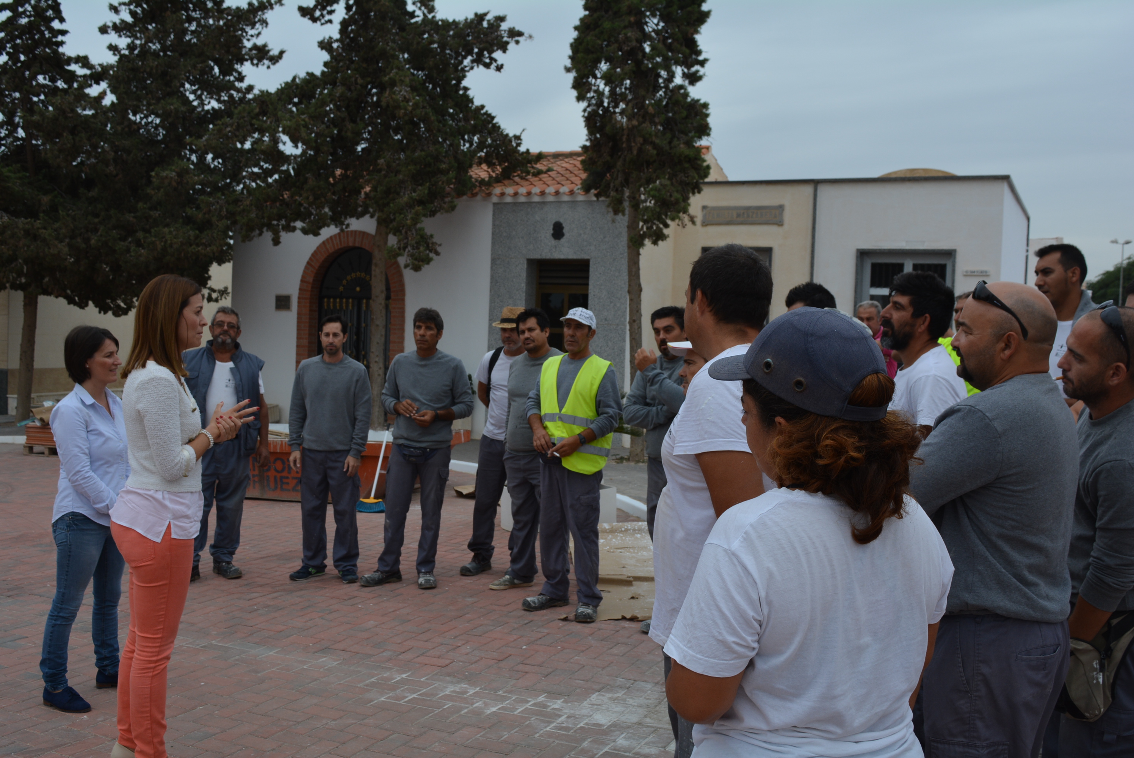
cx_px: 567
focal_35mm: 33
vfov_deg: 40.0
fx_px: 1040
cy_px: 379
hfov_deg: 57.2
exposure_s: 1/200
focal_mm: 22
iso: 200
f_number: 7.1
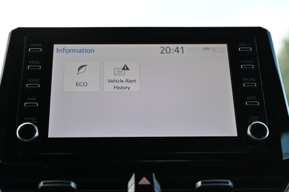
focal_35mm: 70
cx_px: 144
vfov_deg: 19.4
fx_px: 561
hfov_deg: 28.9
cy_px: 96
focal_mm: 70
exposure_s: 1/250
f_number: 4
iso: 400
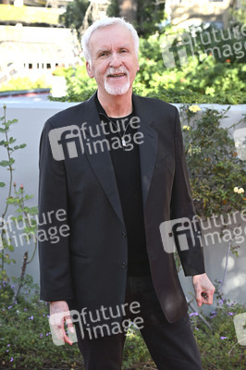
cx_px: 123
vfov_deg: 36.3
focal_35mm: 55
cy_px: 185
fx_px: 565
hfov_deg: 24.6
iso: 640
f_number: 5.6
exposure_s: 1/320
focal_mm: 55
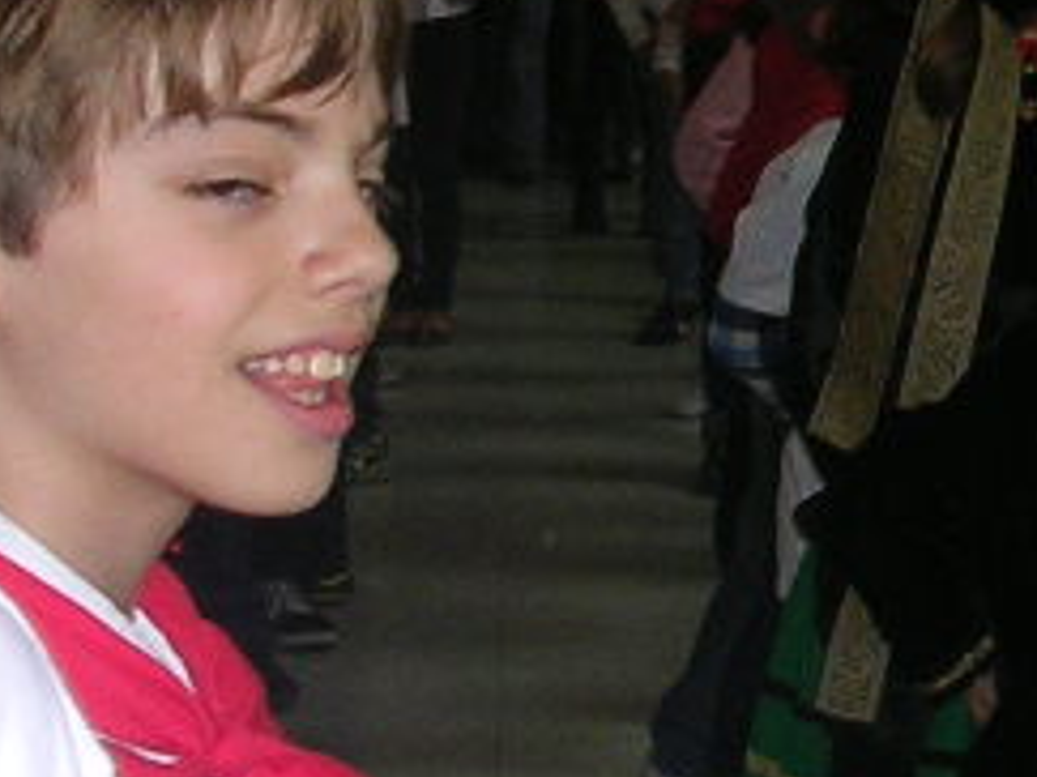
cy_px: 278
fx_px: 4791
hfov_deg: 11.9
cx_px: 1481
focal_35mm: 160
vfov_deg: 9.3
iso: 50
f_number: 2.8
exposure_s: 1/60.1
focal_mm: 5.8
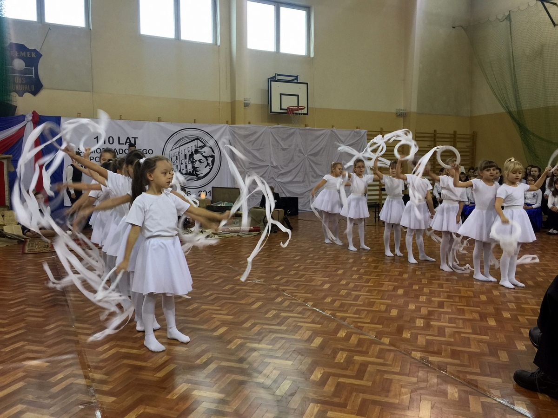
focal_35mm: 29
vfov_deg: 48.2
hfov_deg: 61.7
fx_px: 467
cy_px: 209
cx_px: 279
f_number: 2.2
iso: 40
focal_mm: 4.15
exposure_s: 1/17
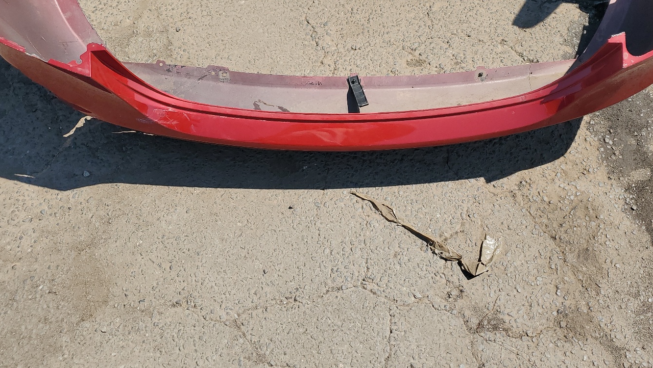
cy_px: 147
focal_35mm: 34
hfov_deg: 57.9
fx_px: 589
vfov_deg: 34.5
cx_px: 359
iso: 50
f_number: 1.5
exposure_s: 1/2500
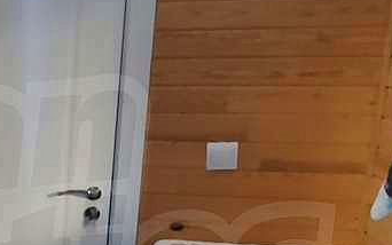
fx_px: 844
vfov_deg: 16.2
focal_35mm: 79
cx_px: -237
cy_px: 243
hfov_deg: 21.0
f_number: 2.2
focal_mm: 2.23
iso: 640
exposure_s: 1/16.7
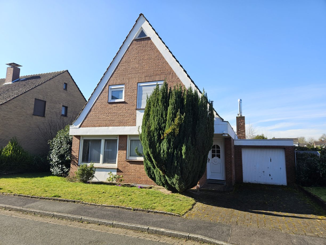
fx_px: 217
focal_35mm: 23
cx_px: 163
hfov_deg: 73.9
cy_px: 122
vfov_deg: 58.9
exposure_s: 1/703
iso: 25
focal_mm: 5.4
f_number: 1.8
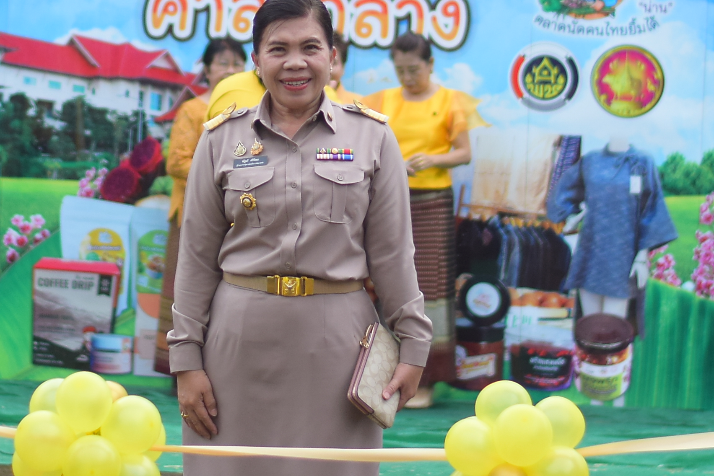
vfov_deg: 6.9
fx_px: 3927
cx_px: 319
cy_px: -18
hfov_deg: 10.4
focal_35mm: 198
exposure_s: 1/2500
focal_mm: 50
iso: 400
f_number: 1.8
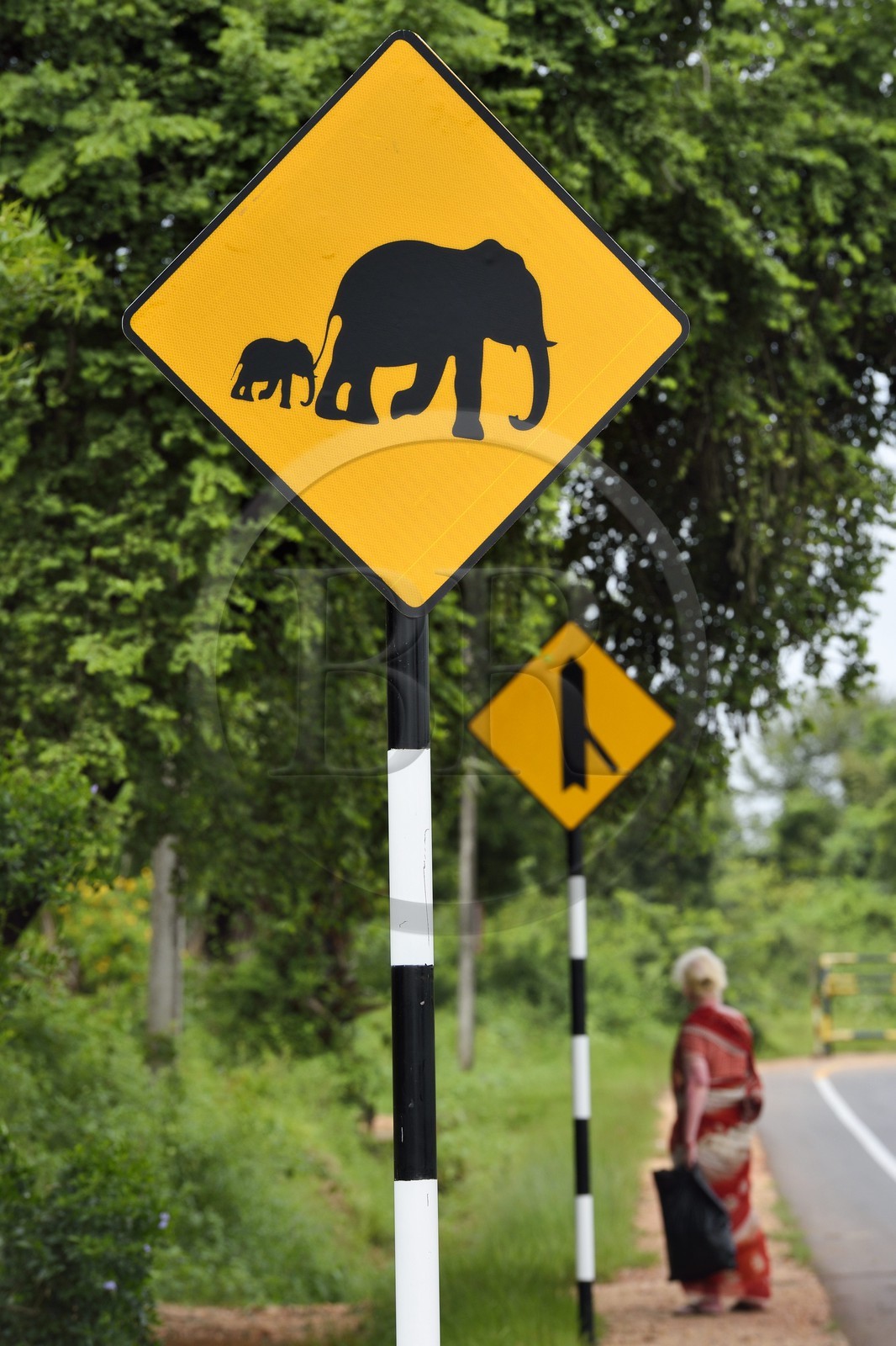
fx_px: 7096
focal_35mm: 190
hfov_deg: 7.2
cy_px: 673
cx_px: 448
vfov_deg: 10.8
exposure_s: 1/320
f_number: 11
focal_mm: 190
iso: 400
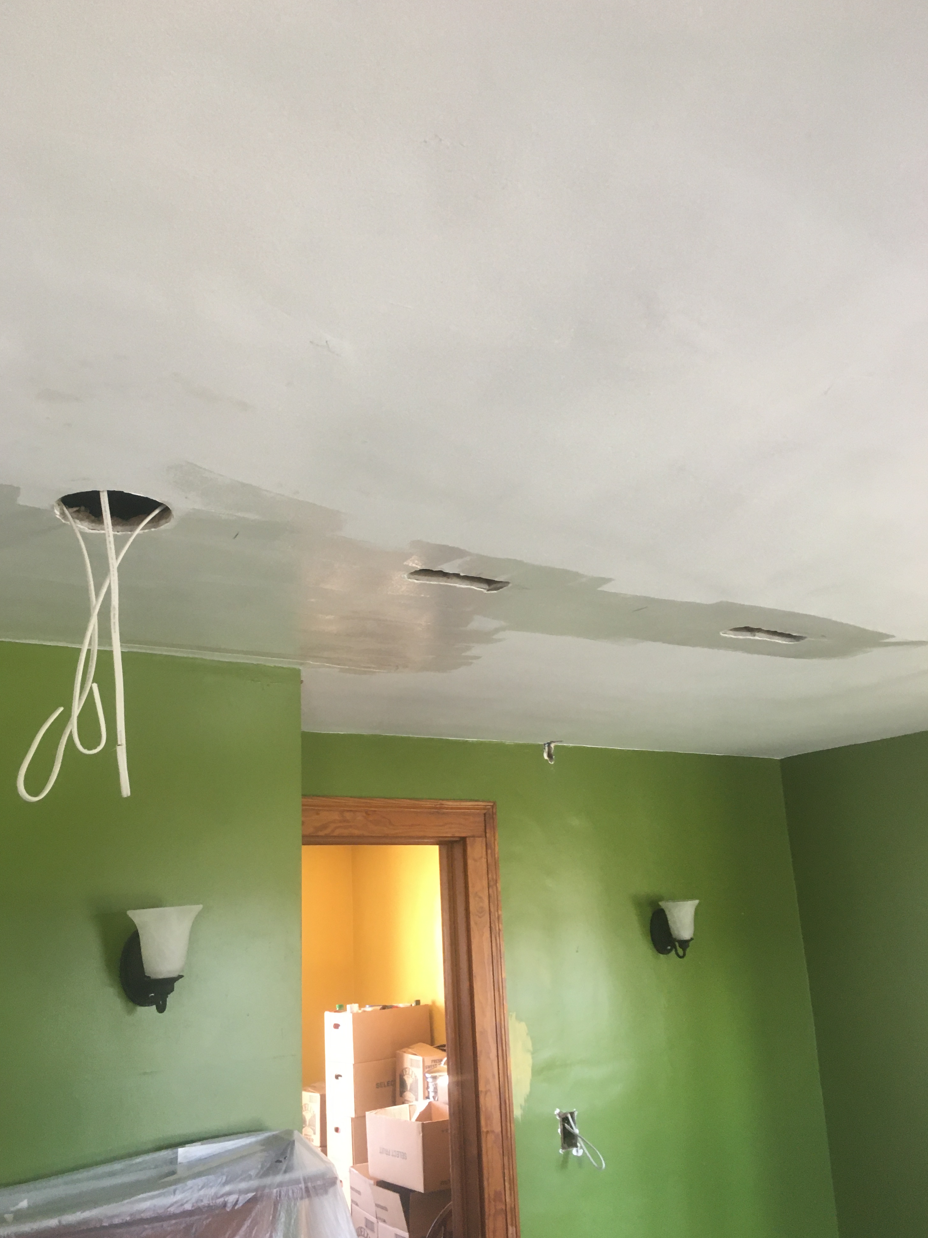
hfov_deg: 46.8
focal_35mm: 30
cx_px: 461
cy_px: 616
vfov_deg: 60.0
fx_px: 1072
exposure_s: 1/30
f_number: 2.2
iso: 100
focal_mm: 4.15
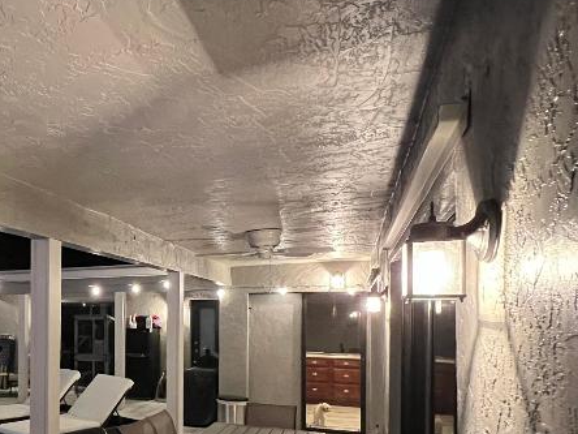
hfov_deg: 53.8
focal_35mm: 30
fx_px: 501
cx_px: 78
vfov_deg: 45.5
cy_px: 314
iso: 1000
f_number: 1.8
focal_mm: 1.57
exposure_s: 1/30
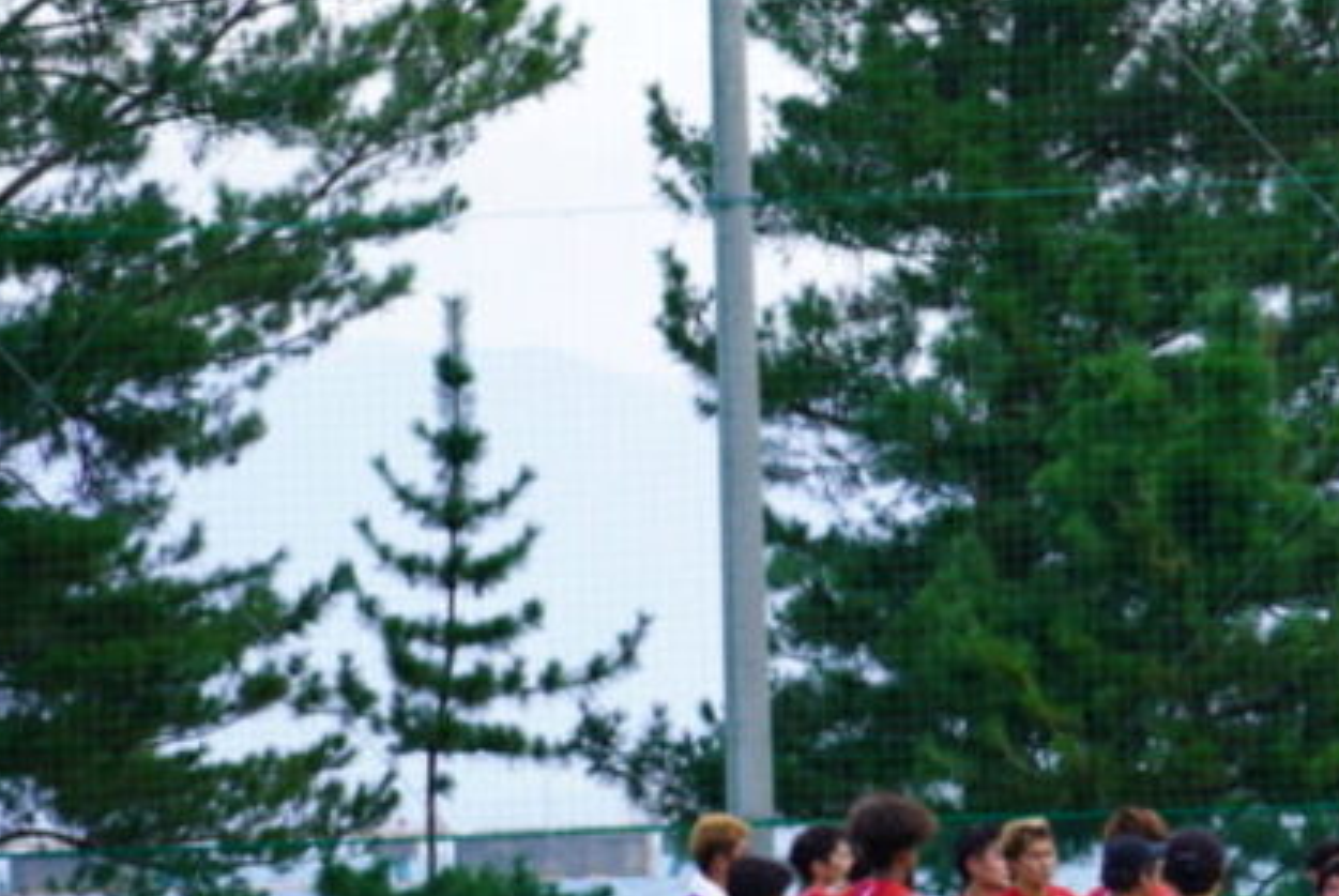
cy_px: 626
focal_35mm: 500
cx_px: 1827
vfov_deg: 2.8
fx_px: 18631
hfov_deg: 4.1
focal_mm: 119
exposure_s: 1/200
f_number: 5.6
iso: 100
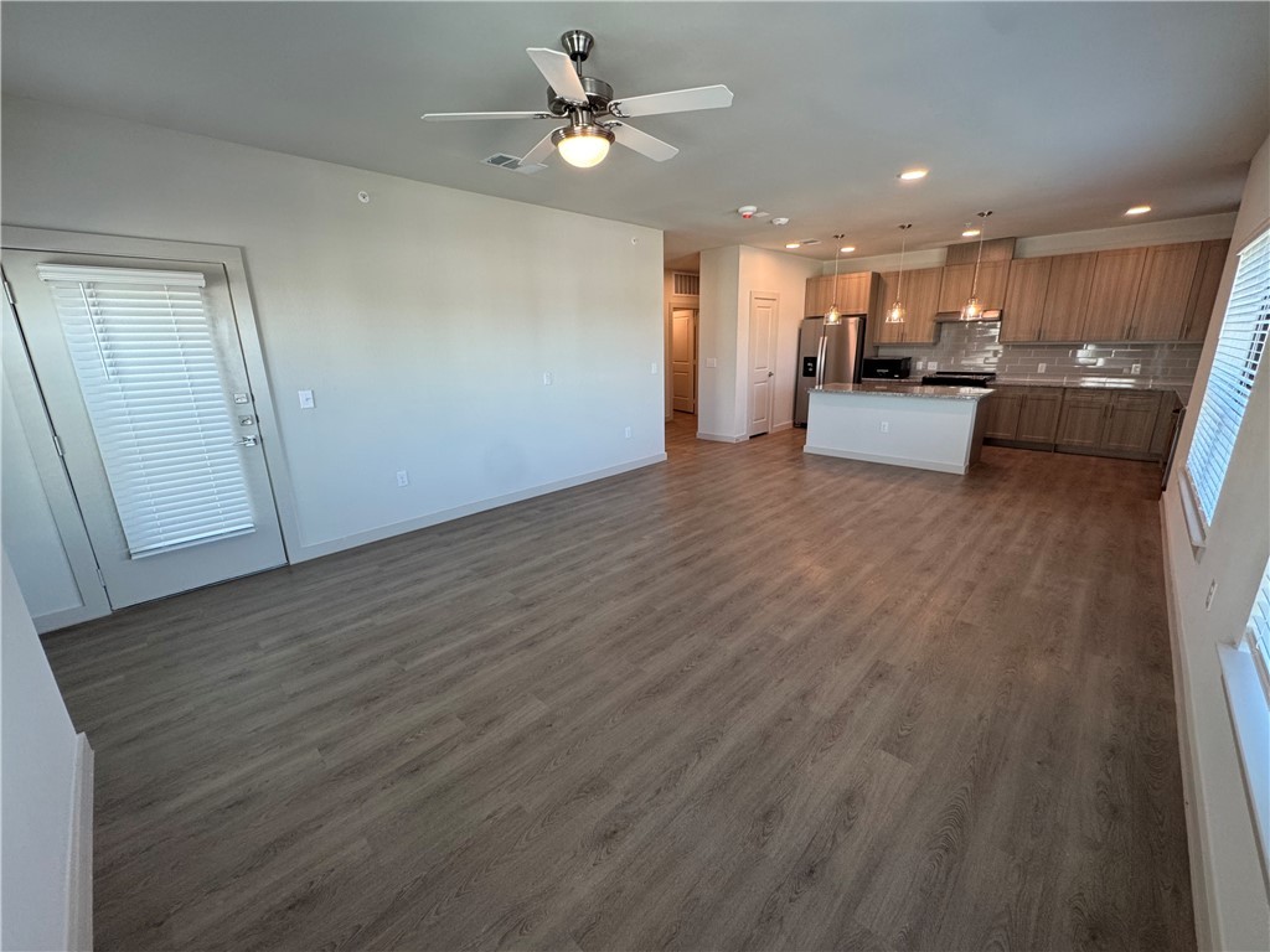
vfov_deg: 85.7
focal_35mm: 14
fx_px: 514
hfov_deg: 102.1
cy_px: 476
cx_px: 635
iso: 160
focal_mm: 2.22
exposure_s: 1/120
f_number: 2.2
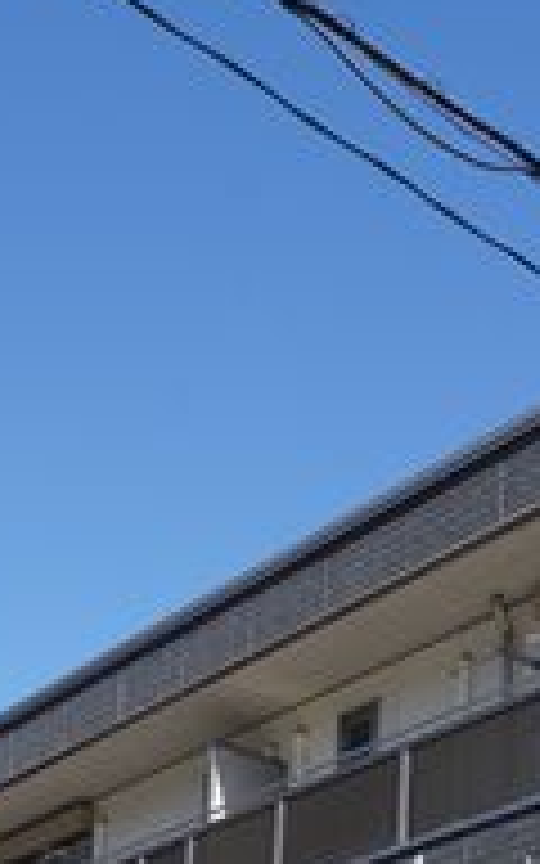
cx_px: 369
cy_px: 1073
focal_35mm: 102
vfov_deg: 19.1
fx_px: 2402
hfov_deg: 12.8
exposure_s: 1/160
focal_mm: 16
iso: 200
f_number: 11
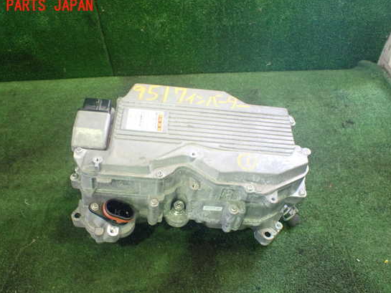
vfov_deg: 42.9
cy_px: 158
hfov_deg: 55.3
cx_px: 178
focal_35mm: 33
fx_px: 373
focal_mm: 5.4
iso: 800
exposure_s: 1/40
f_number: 2.3
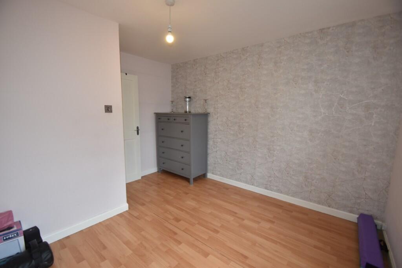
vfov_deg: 77.3
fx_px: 168
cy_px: 134
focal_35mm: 15
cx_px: 201
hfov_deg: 100.4
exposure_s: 1/60
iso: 280
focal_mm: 10
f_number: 4.5
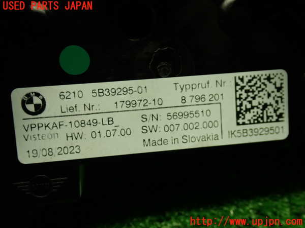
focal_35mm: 44
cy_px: 114
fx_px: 388
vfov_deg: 32.9
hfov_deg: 42.9
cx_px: 152
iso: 200
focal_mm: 7.84
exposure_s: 1/40
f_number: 2.9
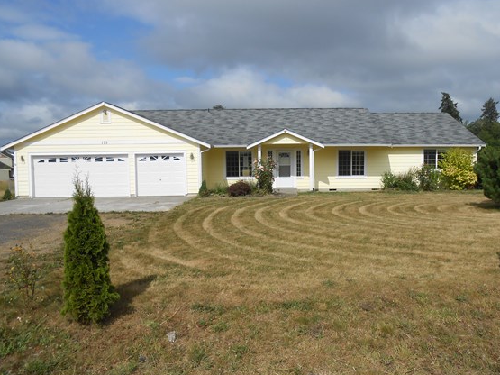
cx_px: 269
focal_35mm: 30
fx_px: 433
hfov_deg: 59.9
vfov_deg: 46.8
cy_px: 195
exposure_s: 1/250
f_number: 11.5
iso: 100
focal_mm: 4.6
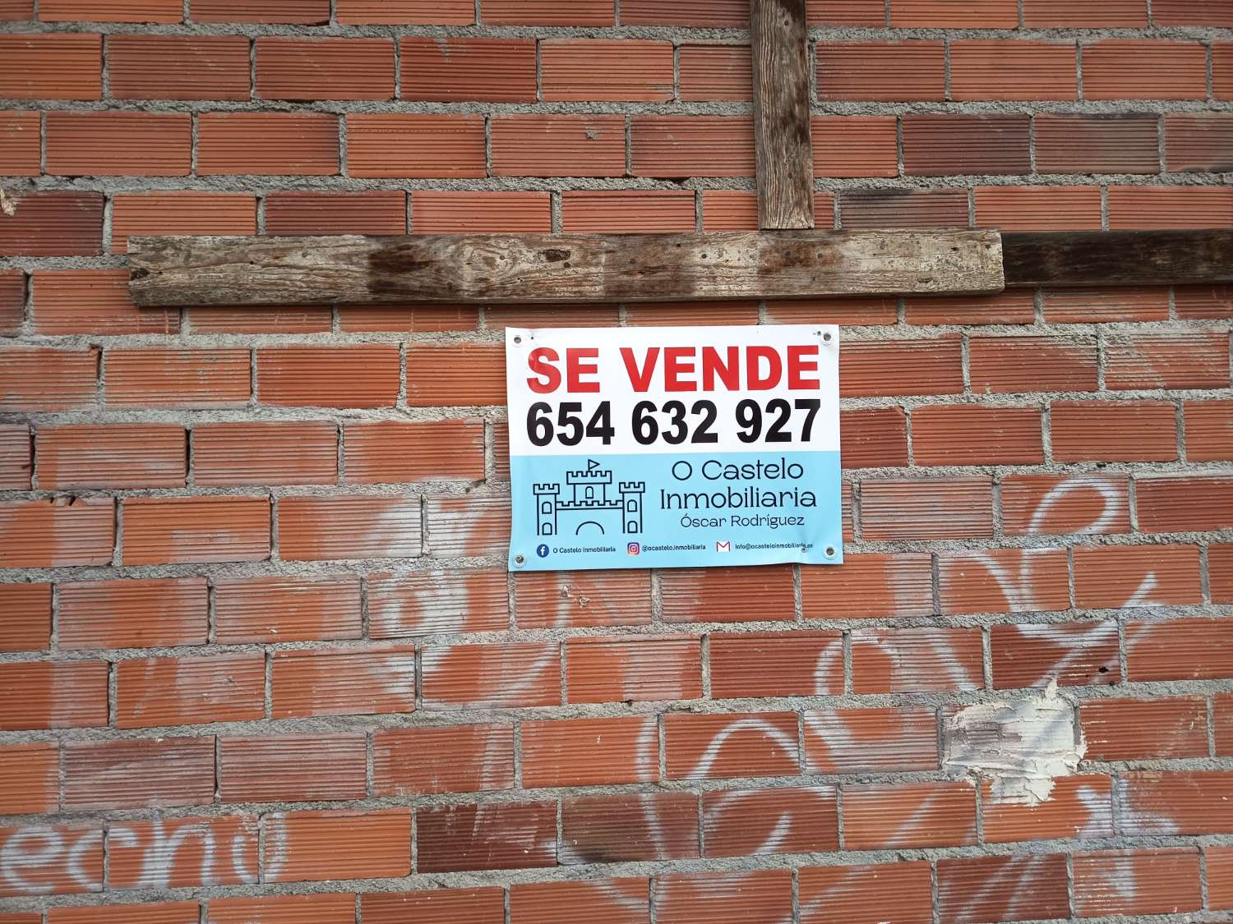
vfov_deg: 56.8
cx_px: 616
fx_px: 855
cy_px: 462
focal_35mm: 24
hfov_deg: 71.6
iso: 92
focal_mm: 5.24
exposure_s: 1/100
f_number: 1.7
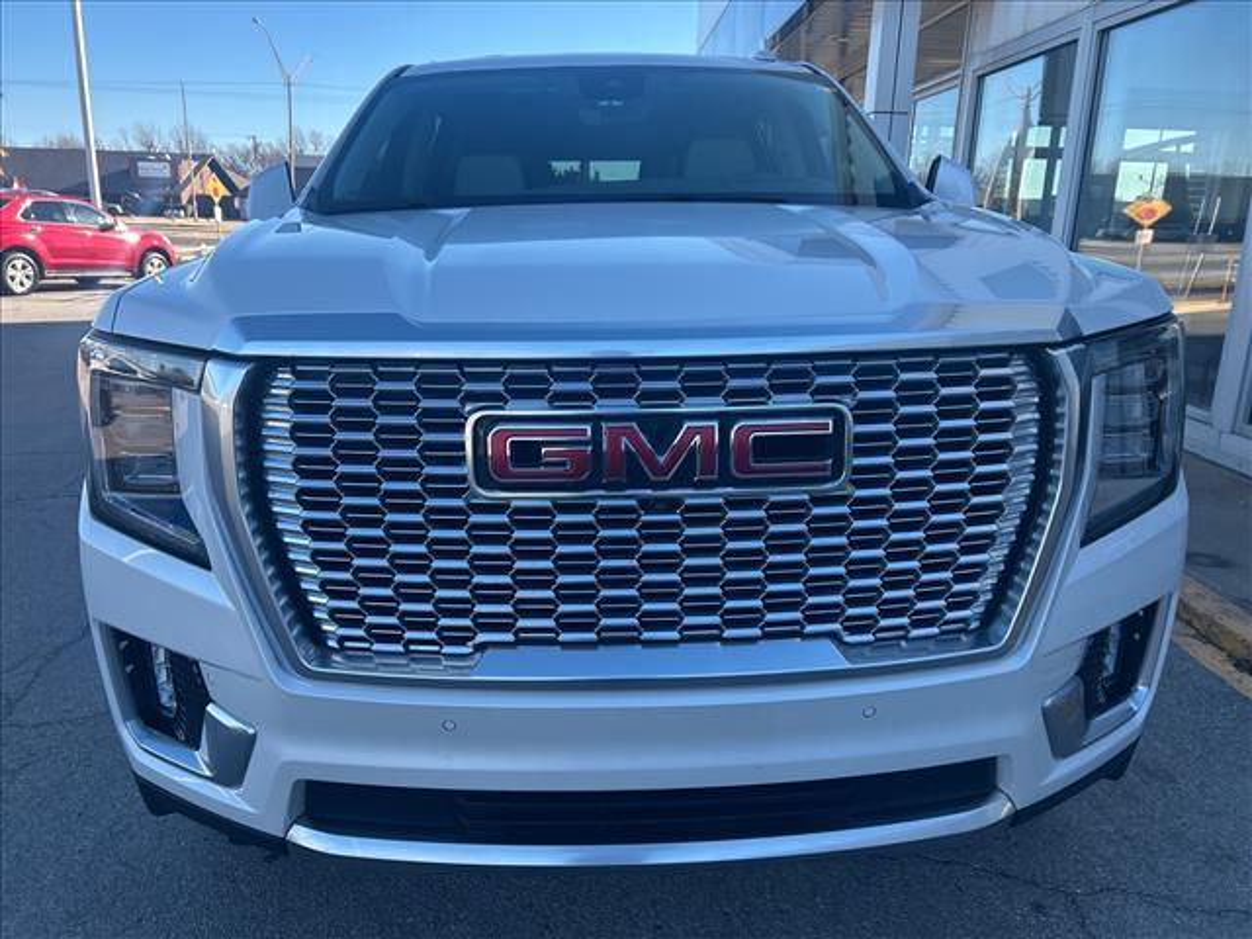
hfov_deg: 67.3
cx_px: 626
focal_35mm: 26
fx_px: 940
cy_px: 470
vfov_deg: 53.1
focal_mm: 5.7
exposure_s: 1/965
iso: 50
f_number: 1.5
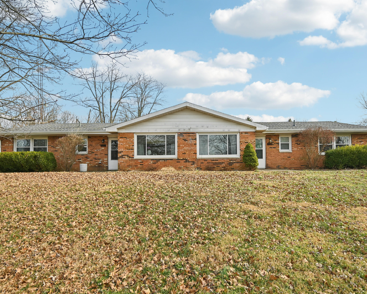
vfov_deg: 69.2
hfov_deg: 81.4
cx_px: 195
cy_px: 151
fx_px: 213
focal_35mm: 20
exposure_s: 1/1500
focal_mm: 16.5
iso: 400
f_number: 4
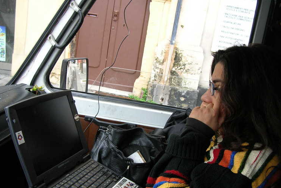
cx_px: 146
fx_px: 312
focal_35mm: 40
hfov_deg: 48.4
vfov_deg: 33.4
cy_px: 106
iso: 50
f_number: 2.7
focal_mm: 6
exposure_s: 1/30.1
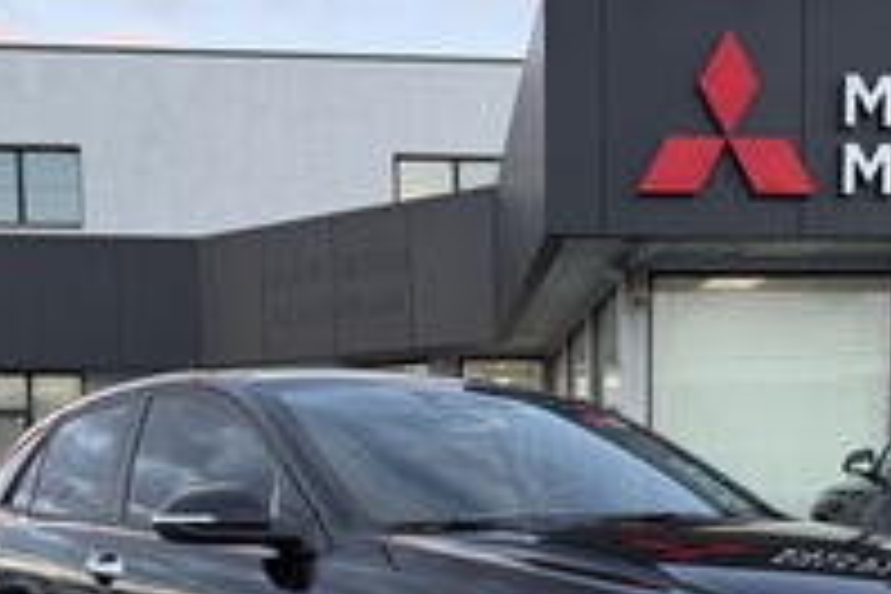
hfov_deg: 37.3
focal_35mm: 53
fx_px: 1312
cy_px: 632
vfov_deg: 24.1
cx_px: 558
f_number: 1.78
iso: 200
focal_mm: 6.76
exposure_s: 1/172
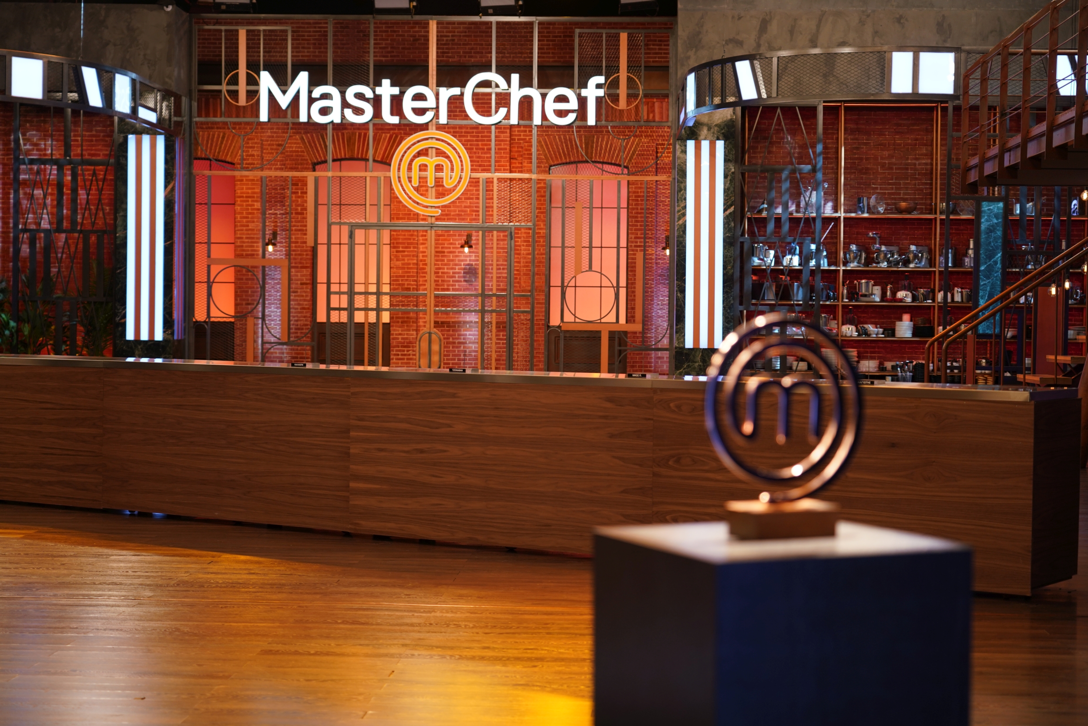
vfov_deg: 21.3
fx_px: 1935
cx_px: 544
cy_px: 363
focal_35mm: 64
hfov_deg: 31.4
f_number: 4
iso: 500
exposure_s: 1/50
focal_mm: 64
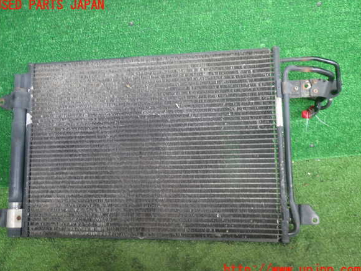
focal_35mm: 31
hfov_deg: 58.4
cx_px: 178
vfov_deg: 45.4
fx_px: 323
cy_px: 138
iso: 200
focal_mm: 5.4
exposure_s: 1/40
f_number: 2.3
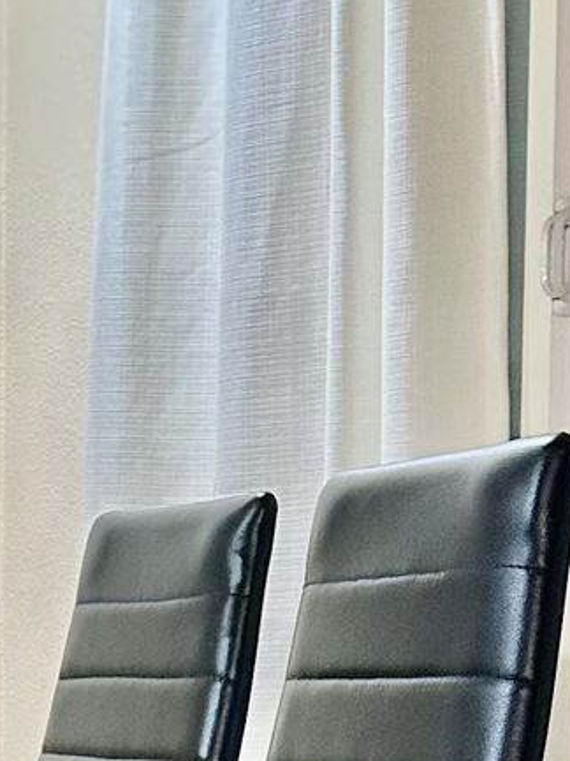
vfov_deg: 14.9
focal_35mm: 128
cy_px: 895
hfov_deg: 11.1
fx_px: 2810
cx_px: -320
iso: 160
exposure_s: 1/60
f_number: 1.78
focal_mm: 6.86
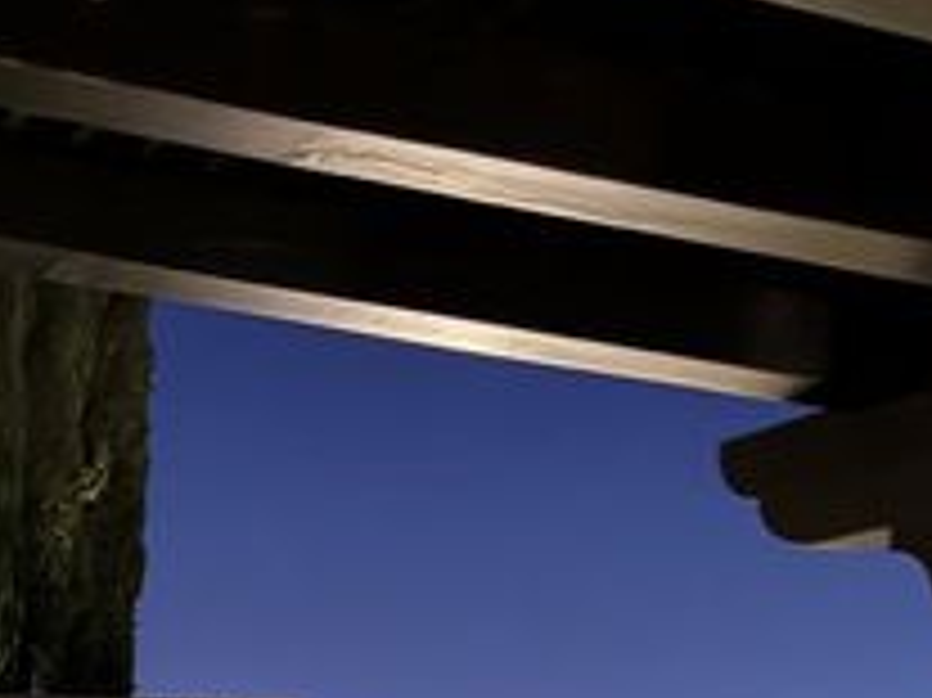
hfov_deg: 26.2
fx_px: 1857
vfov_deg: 19.3
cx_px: -68
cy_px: 961
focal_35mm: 69
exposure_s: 1/9
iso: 1250
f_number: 1.78
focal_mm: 6.76
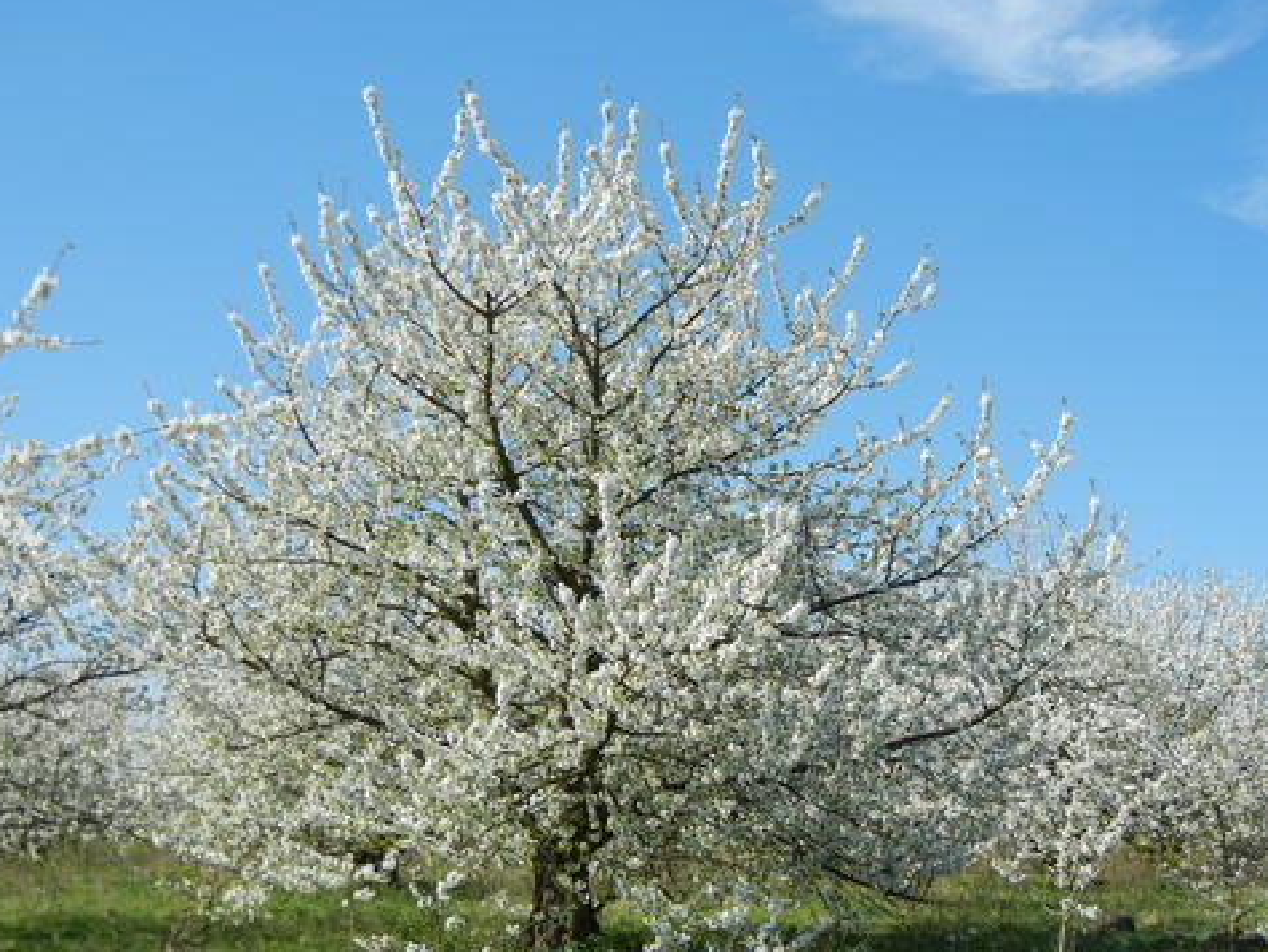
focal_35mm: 43
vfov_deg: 33.6
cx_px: 736
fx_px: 1576
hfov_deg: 43.7
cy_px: 527
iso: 160
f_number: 7.2
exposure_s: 1/331
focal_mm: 6.2
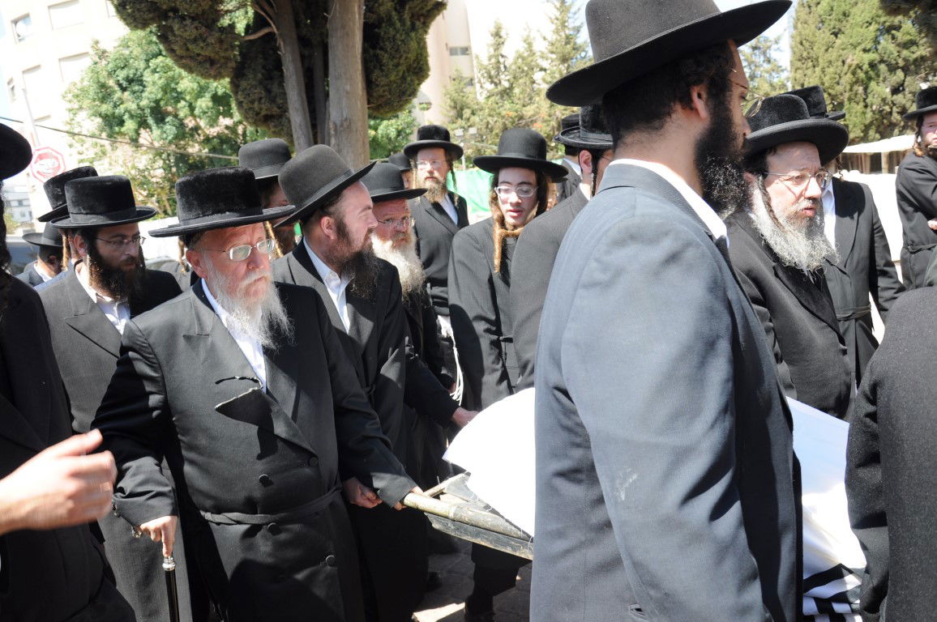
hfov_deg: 67.4
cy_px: 311
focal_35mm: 27
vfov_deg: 47.8
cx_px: 468
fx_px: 702
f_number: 6.3
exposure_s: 1/160
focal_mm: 18
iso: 200
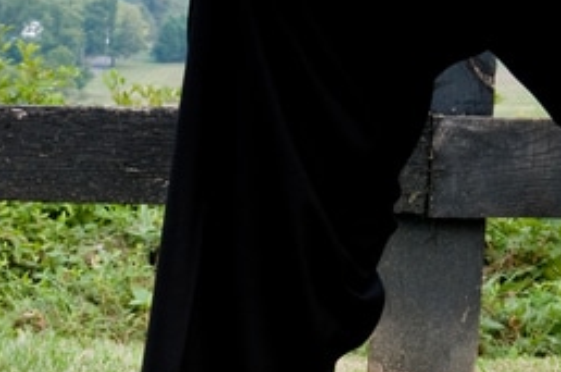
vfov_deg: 8.0
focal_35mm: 168
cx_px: 0
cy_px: 566
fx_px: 2613
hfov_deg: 12.1
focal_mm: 48
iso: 500
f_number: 18
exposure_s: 1/80
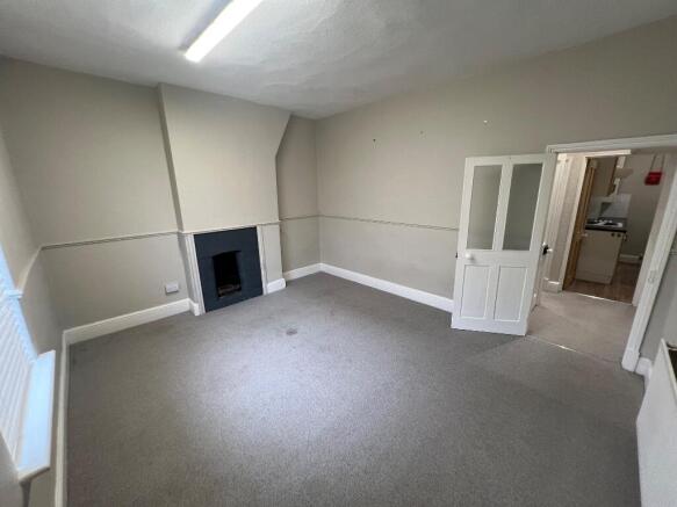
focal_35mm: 13
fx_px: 254
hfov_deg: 106.2
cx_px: 338
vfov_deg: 89.9
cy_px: 254
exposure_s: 1/100
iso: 125
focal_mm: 1.57
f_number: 1.8
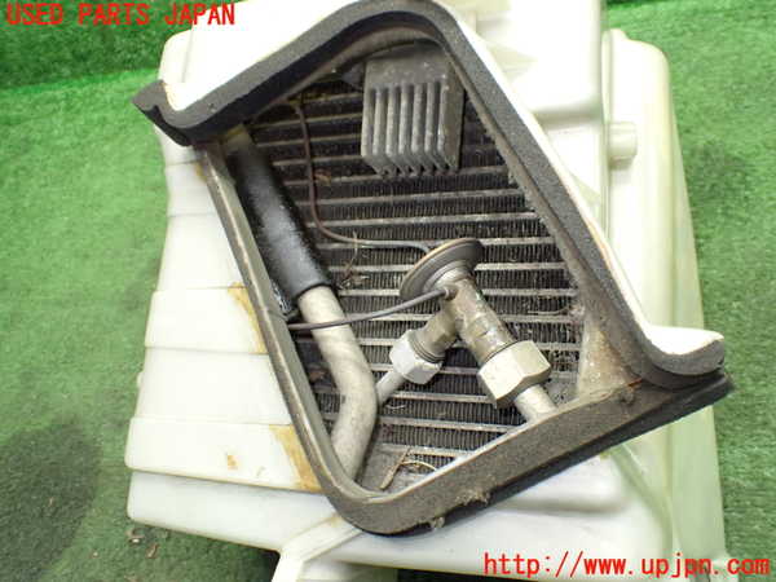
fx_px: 673
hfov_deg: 60.0
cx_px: 388
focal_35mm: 30
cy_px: 291
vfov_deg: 46.8
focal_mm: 5.4
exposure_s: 1/80
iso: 800
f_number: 2.3
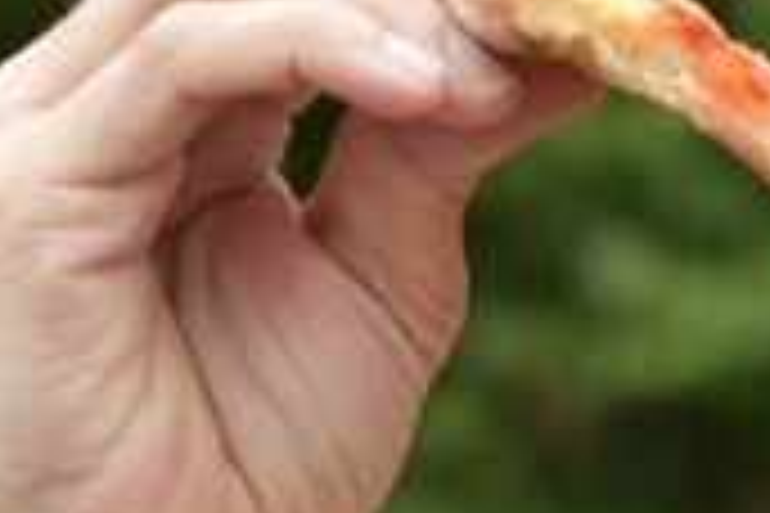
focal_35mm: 482
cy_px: 1064
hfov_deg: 4.3
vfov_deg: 2.8
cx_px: 914
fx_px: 10307
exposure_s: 1/125
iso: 400
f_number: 5.6
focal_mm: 55
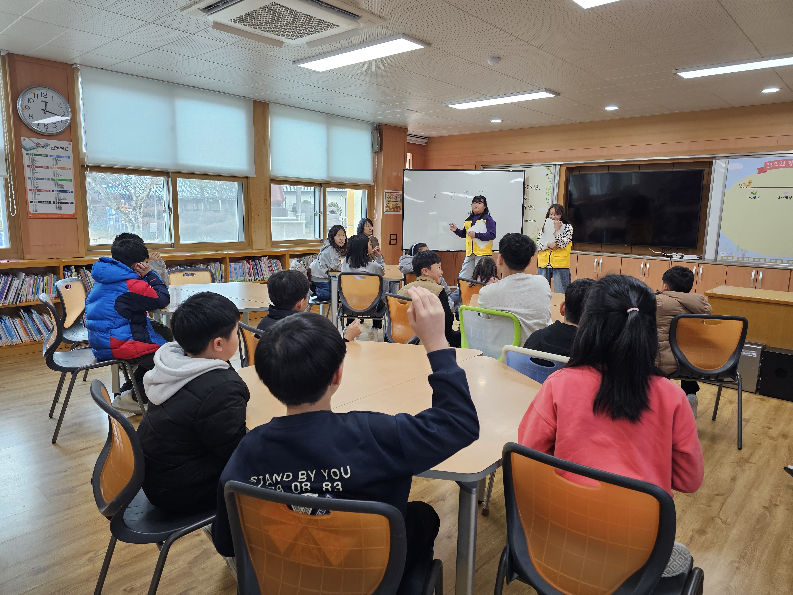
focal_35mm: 23
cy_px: 298
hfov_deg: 73.9
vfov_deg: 58.9
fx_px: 527
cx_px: 396
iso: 125
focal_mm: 6.3
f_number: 1.7
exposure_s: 1/120
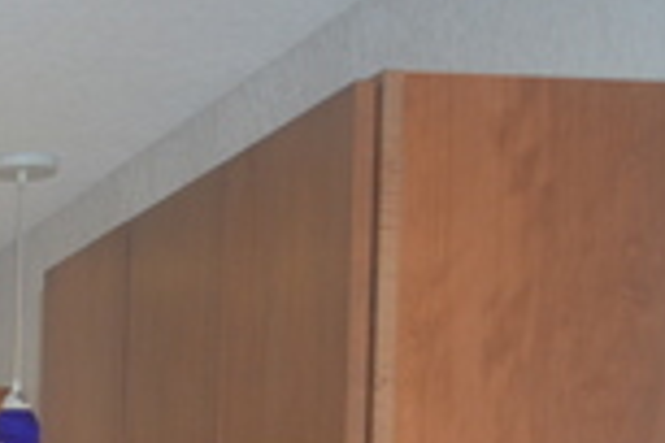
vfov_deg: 11.2
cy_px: 834
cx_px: -630
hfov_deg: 15.0
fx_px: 2087
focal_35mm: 113
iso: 400
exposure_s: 1/60
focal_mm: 18
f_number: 4
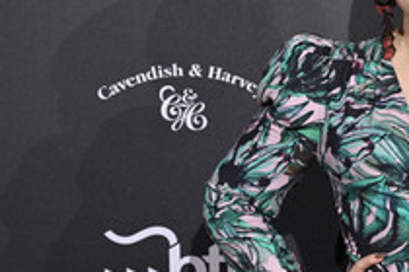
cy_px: 136
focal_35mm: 101
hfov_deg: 19.5
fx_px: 1147
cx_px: 424
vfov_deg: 13.6
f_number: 4
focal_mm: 47
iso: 1000
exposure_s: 1/200
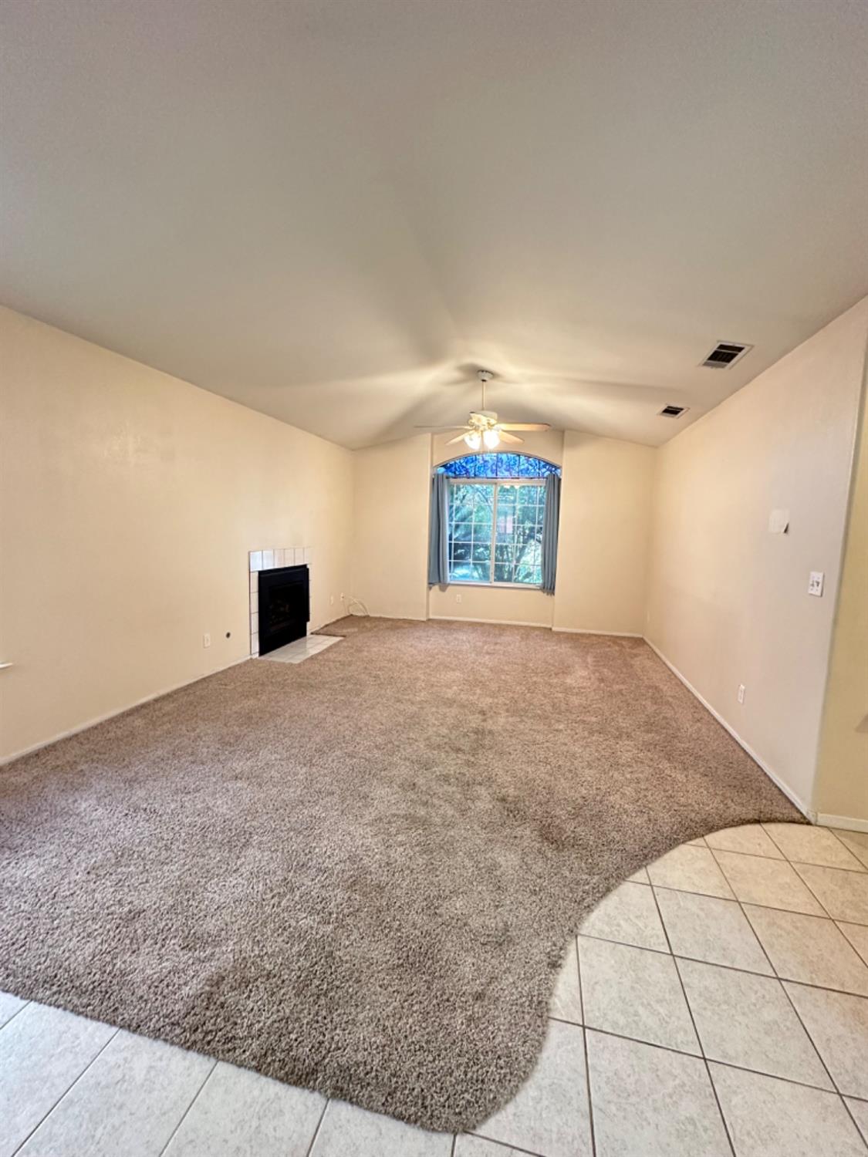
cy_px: 578
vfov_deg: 102.1
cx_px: 434
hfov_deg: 85.7
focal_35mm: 14
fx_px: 468
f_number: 2.2
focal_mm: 2.22
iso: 640
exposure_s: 1/60
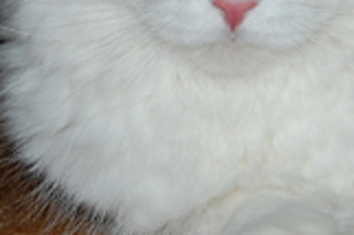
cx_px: 499
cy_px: 26
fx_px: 3024
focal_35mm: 308
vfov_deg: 4.5
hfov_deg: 6.6
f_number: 5.6
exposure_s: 1/125
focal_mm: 55
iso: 200
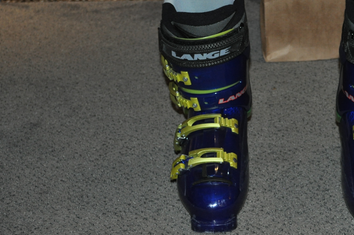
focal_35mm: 96
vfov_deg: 14.2
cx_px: 280
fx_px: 942
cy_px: 88
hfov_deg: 21.0
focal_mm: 35
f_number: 5
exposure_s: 1/60
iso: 800
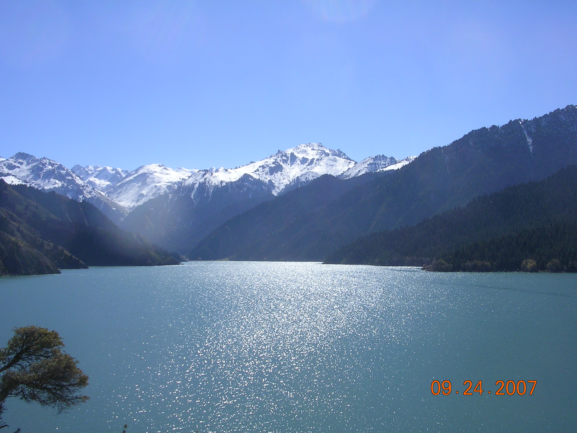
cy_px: 216
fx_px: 633
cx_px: 288
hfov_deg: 49.0
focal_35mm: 38
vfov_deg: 37.7
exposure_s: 1/462
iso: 50
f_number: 5.6
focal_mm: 5.8
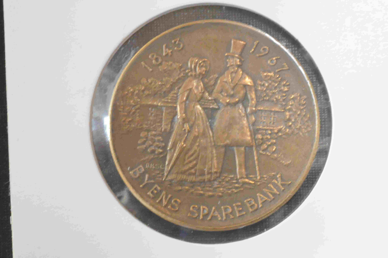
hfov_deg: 19.5
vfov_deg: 13.0
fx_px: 1130
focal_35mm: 105
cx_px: 194
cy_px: 129
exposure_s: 1/4
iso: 3200
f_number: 20
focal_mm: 70
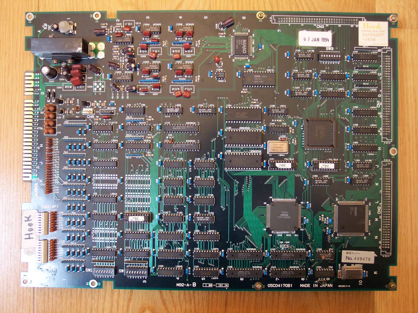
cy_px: 156
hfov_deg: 49.0
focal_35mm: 38
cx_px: 209
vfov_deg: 37.7
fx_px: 459
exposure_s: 1/10
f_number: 2.8
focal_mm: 8
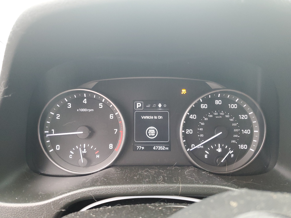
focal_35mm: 26
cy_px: 109
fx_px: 219
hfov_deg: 67.3
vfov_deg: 53.1
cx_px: 146
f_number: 1.5
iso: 293
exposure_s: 1/60.2
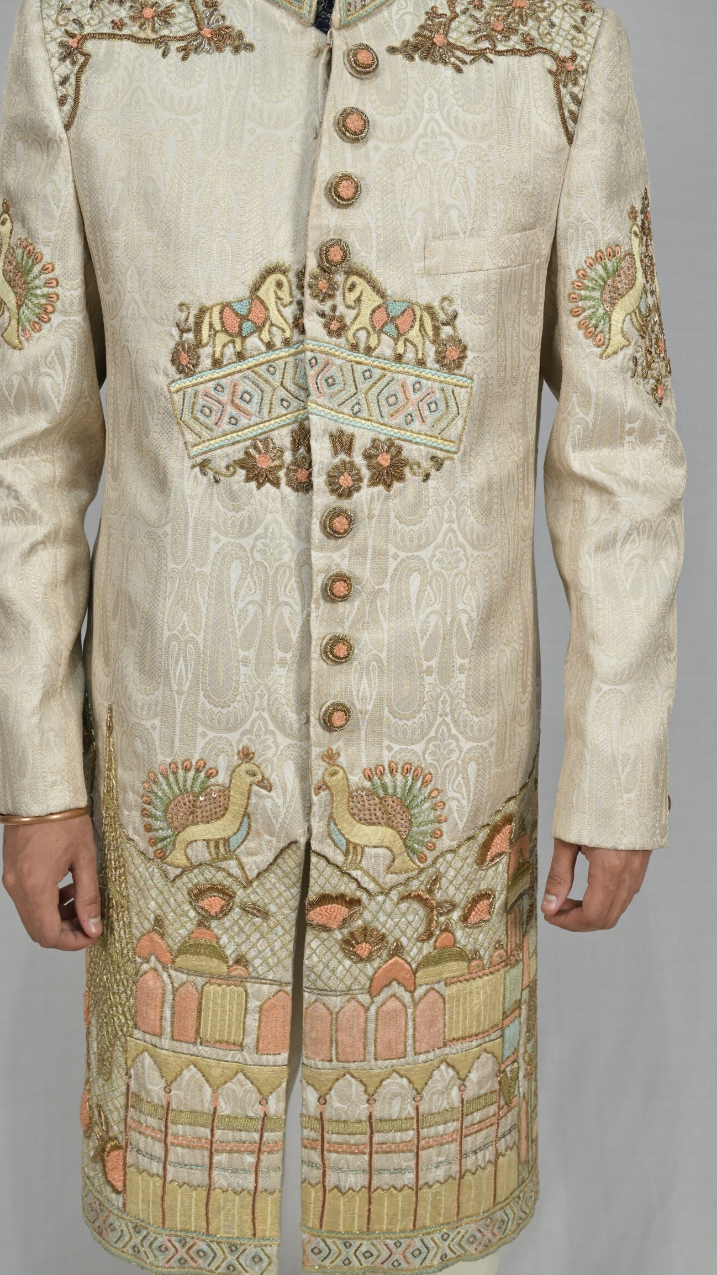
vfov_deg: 47.3
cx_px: 363
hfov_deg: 27.7
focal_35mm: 43
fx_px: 1454
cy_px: 590
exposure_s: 1/125
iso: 500
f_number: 5.6
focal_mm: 37
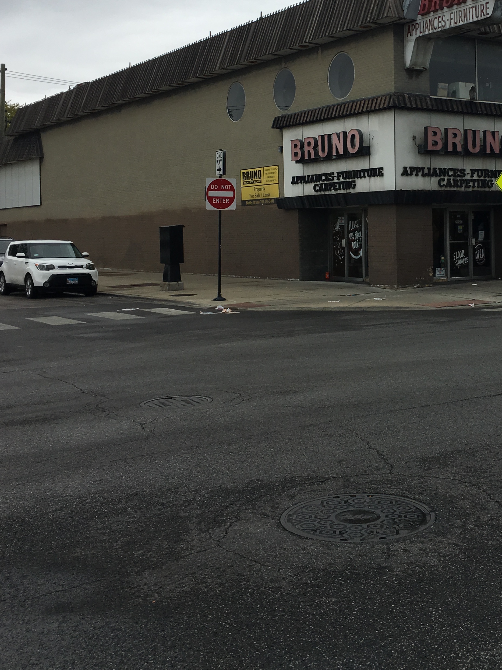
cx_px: 386
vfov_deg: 39.9
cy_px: 215
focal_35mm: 47
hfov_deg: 30.3
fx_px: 909
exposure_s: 1/845
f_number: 2.2
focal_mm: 4.15
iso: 25
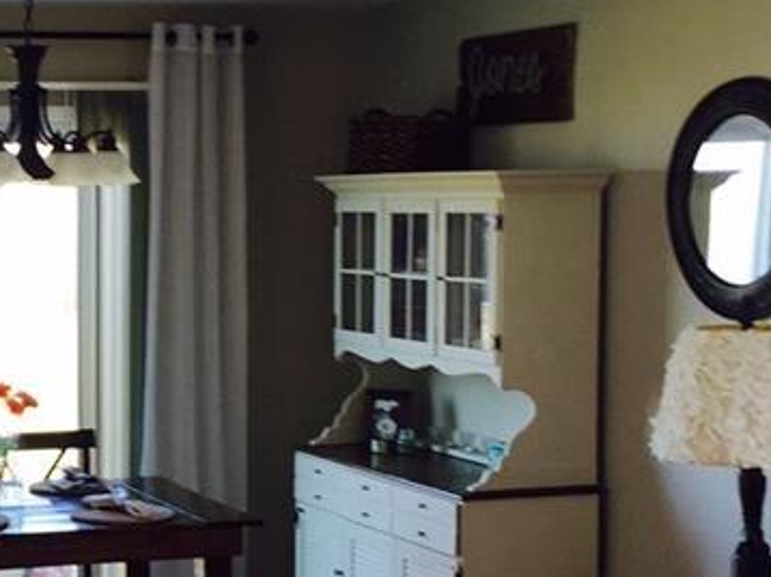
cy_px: 340
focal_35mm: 83
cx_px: -13
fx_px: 1847
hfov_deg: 22.6
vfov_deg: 17.7
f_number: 2.2
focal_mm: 4.15
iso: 32
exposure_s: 1/60
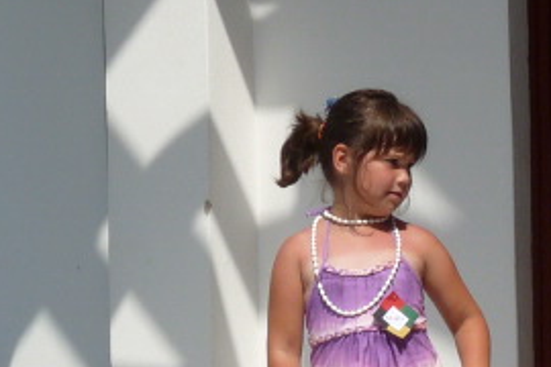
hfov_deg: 11.7
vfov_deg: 7.8
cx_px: 514
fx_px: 2678
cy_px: 367
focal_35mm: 175
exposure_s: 1/400
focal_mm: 7.1
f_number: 7.1
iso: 100
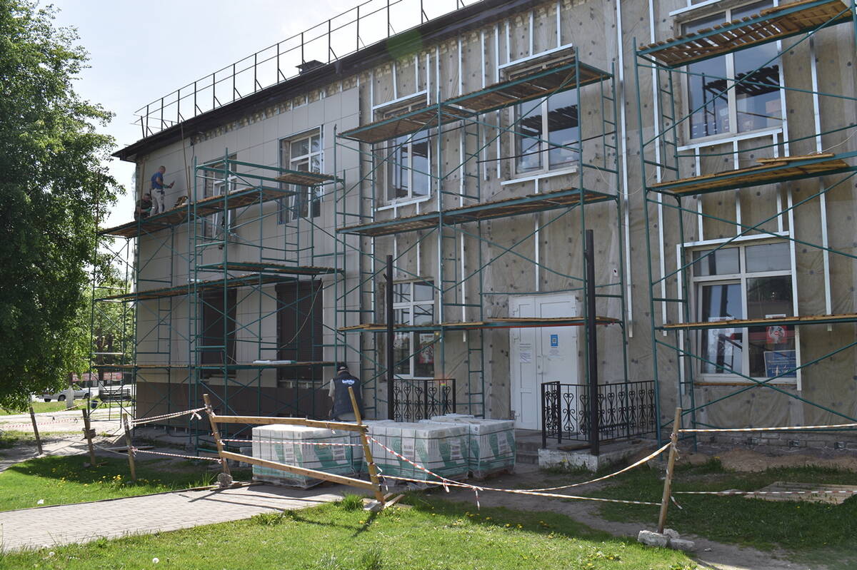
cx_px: 428
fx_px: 821
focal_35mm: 34
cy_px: 285
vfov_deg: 38.3
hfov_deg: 55.1
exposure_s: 1/200
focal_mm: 23
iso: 100
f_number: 9
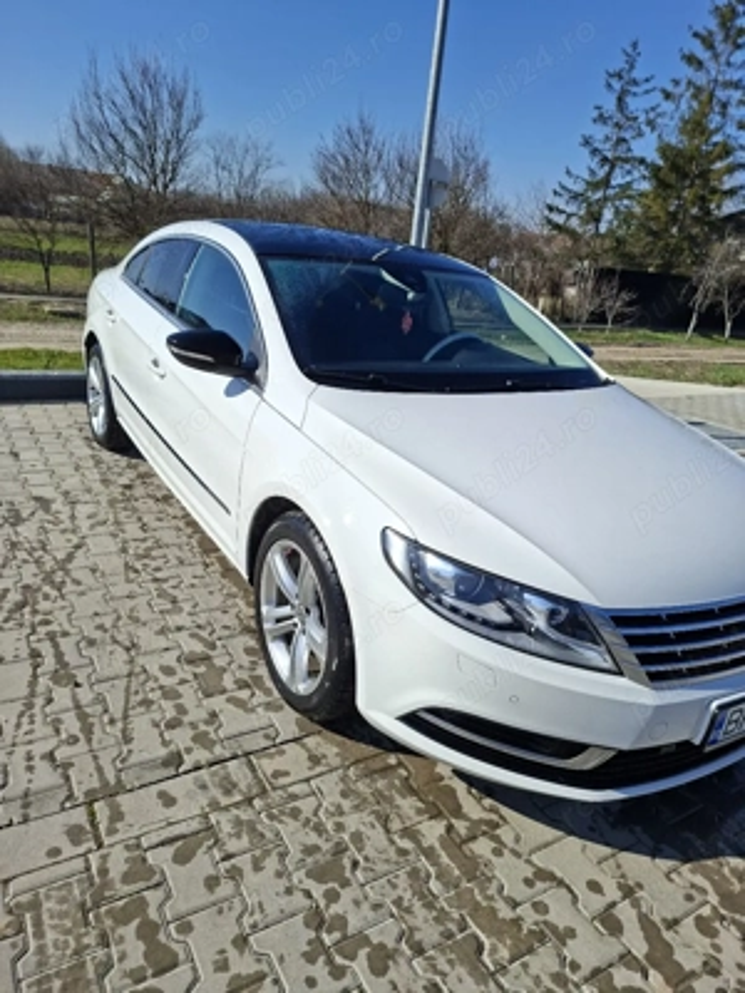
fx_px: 660
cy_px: 496
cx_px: 372
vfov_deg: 73.9
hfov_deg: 58.9
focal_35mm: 23
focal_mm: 5.54
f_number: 1.8
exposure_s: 1/5000
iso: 50
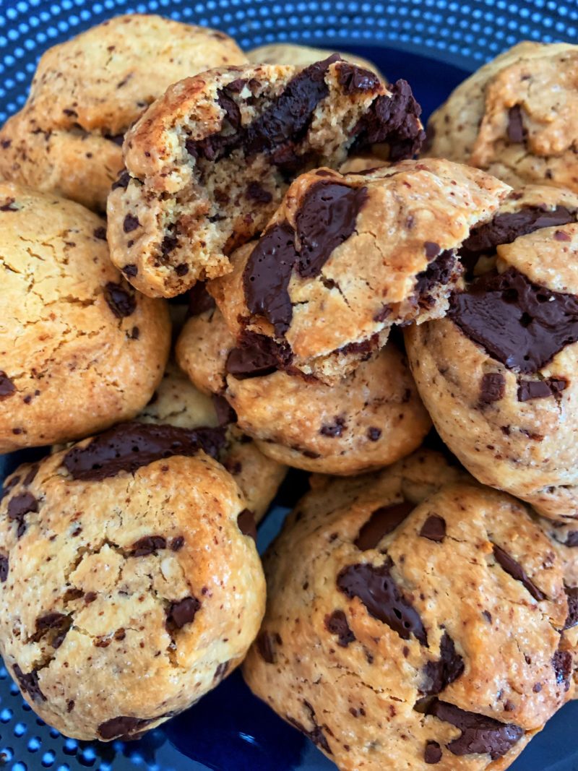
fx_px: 579
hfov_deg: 53.1
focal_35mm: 26
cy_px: 386
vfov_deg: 67.3
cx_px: 289
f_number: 1.8
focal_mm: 4.25
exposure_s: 1/54
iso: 400
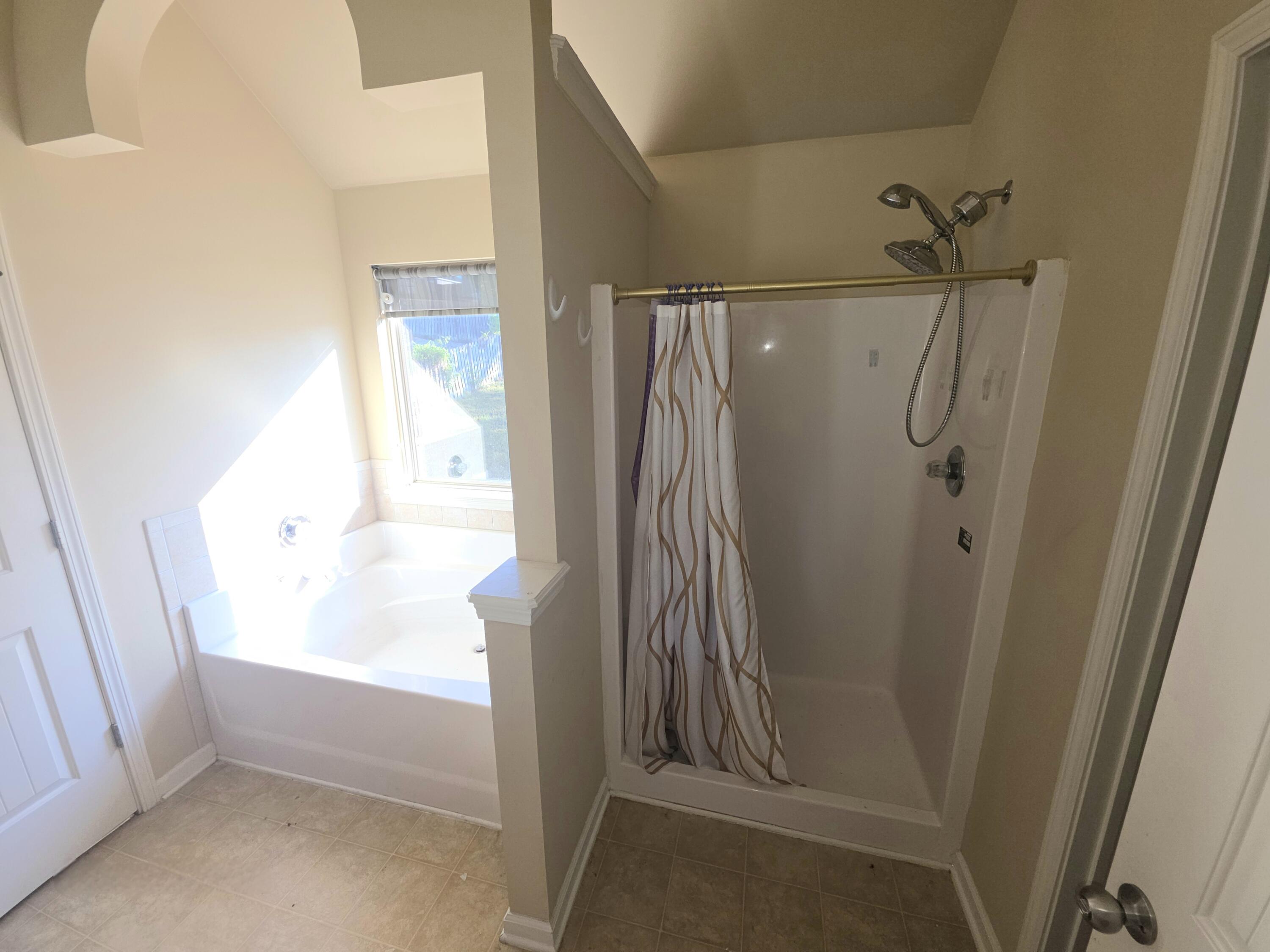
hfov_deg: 106.2
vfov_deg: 89.9
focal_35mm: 13
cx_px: 635
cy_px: 476
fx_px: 477
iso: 20
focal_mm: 2.2
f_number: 1.9
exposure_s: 1/60.2
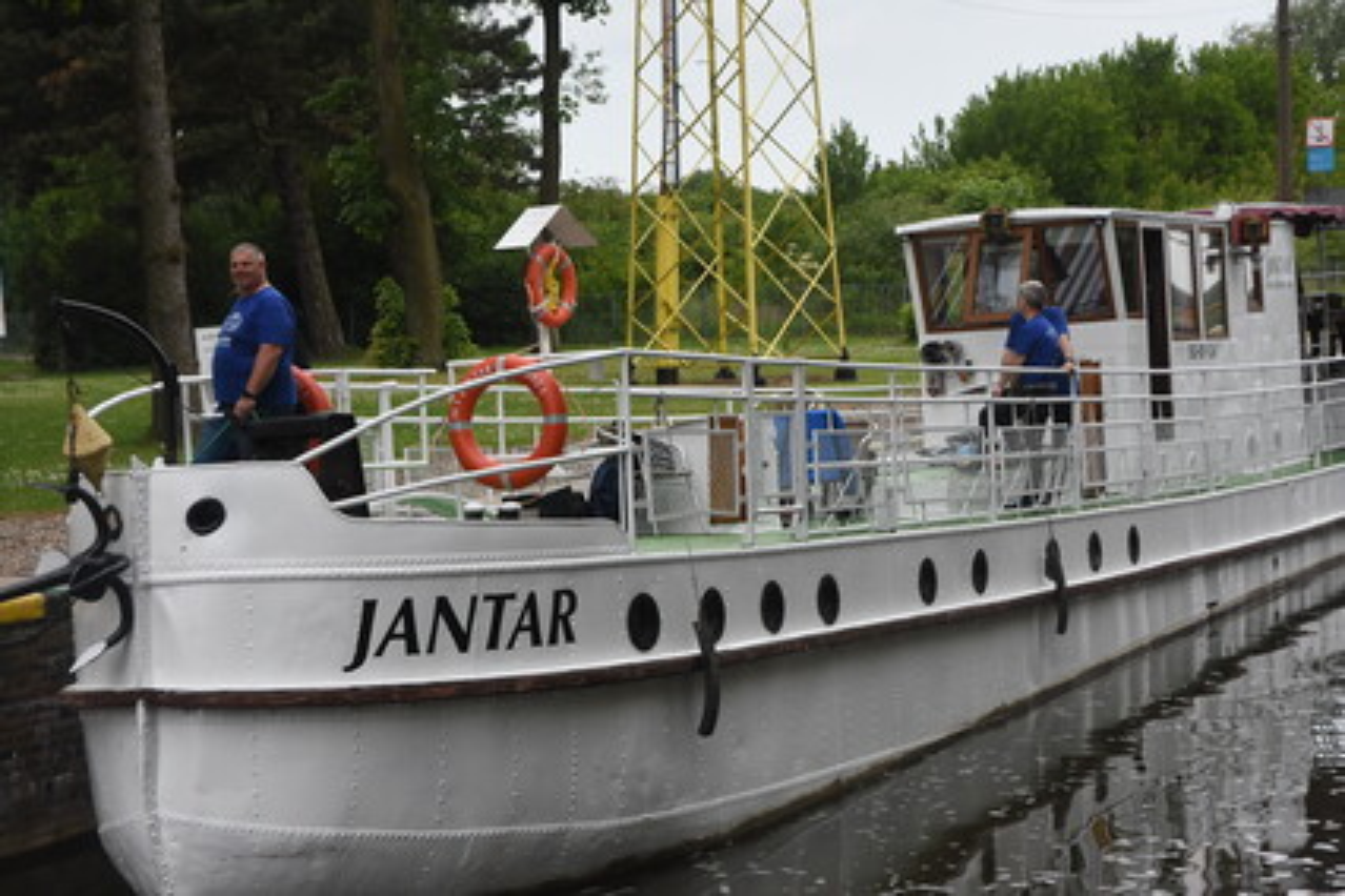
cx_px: 672
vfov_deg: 18.2
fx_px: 2802
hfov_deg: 27.0
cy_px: 448
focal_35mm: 75
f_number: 4
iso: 1000
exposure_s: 1/3200
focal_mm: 50
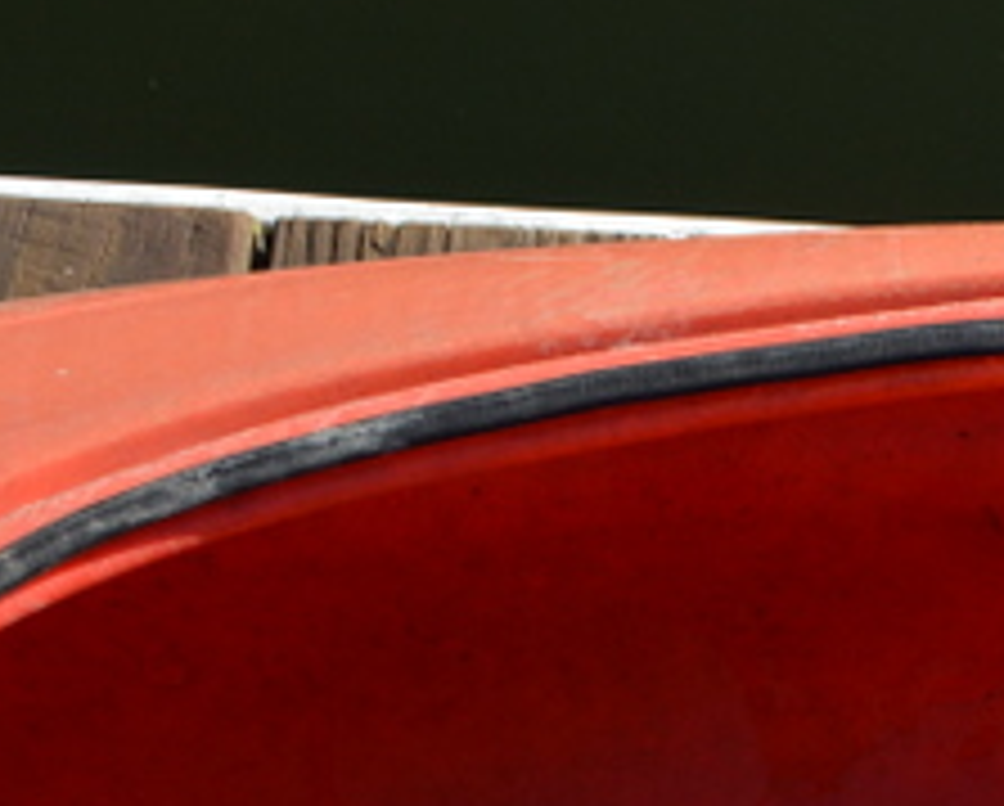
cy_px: 869
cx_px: 1252
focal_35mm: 97
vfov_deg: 15.5
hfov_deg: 18.5
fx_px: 2886
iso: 100
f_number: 7.1
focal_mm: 22
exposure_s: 1/200
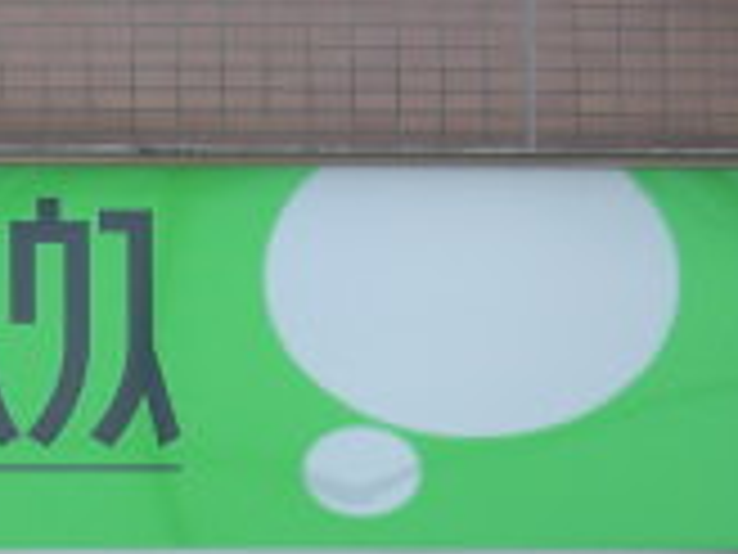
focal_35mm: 180
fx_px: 3838
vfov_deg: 8.0
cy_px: 964
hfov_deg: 10.7
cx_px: -256
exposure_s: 1/125
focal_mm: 8.2
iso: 50
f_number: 3.3
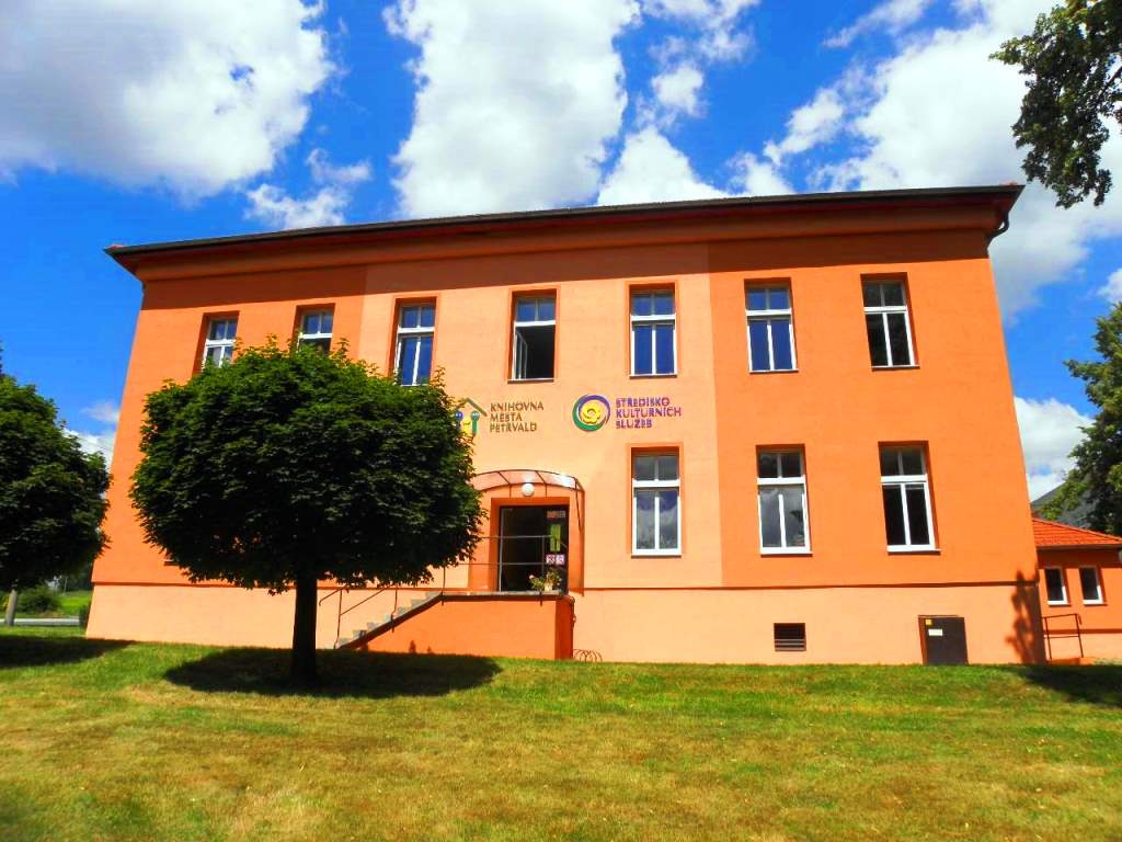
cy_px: 421
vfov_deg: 53.1
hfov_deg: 67.3
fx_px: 843
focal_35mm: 26
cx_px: 561
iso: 64
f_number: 5.6
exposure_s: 1/320
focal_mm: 4.6
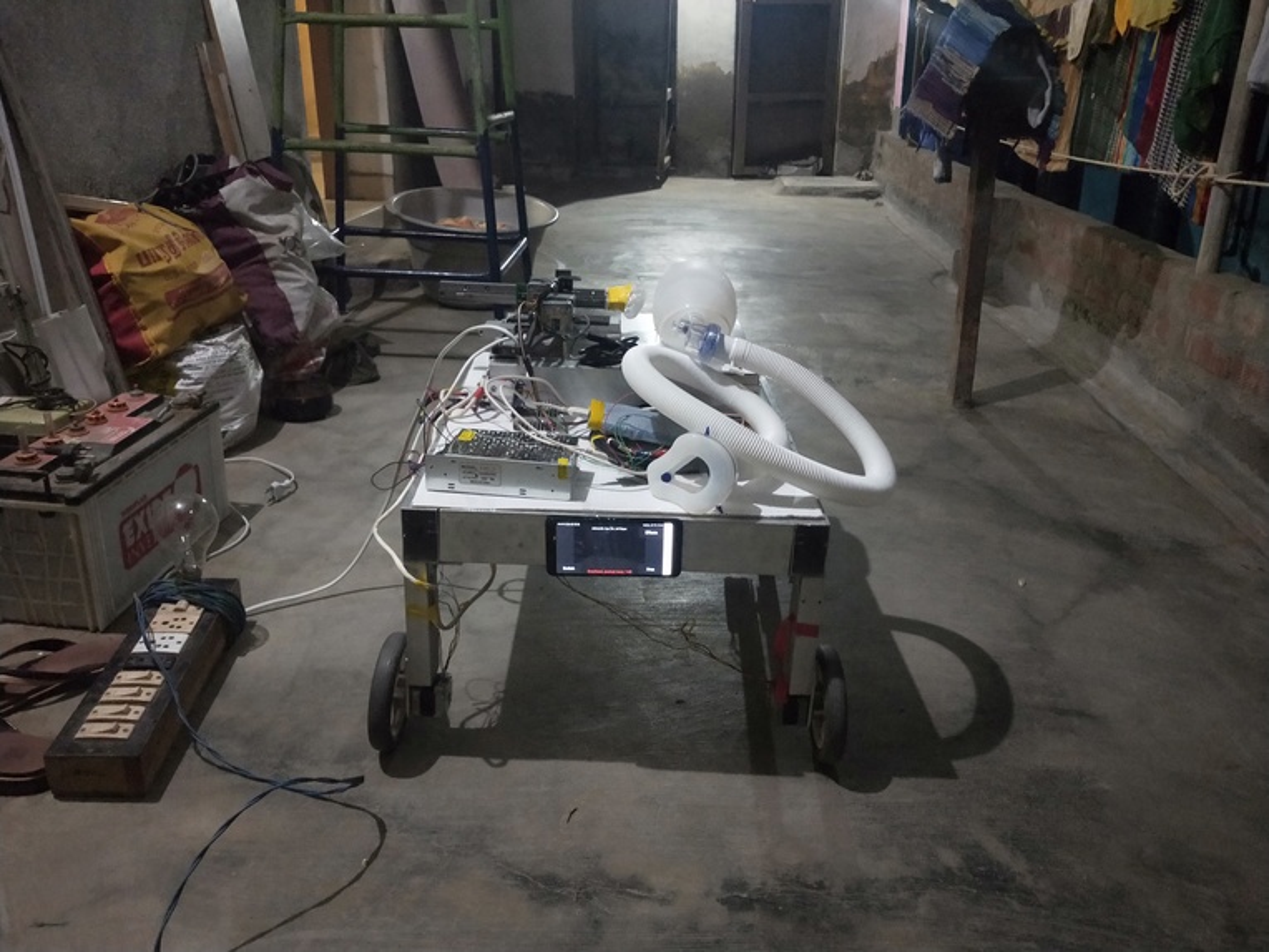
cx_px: 634
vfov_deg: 58.9
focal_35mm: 23
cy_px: 476
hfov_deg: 73.9
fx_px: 843
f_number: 1.7
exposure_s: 1/20
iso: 542
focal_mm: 3.99
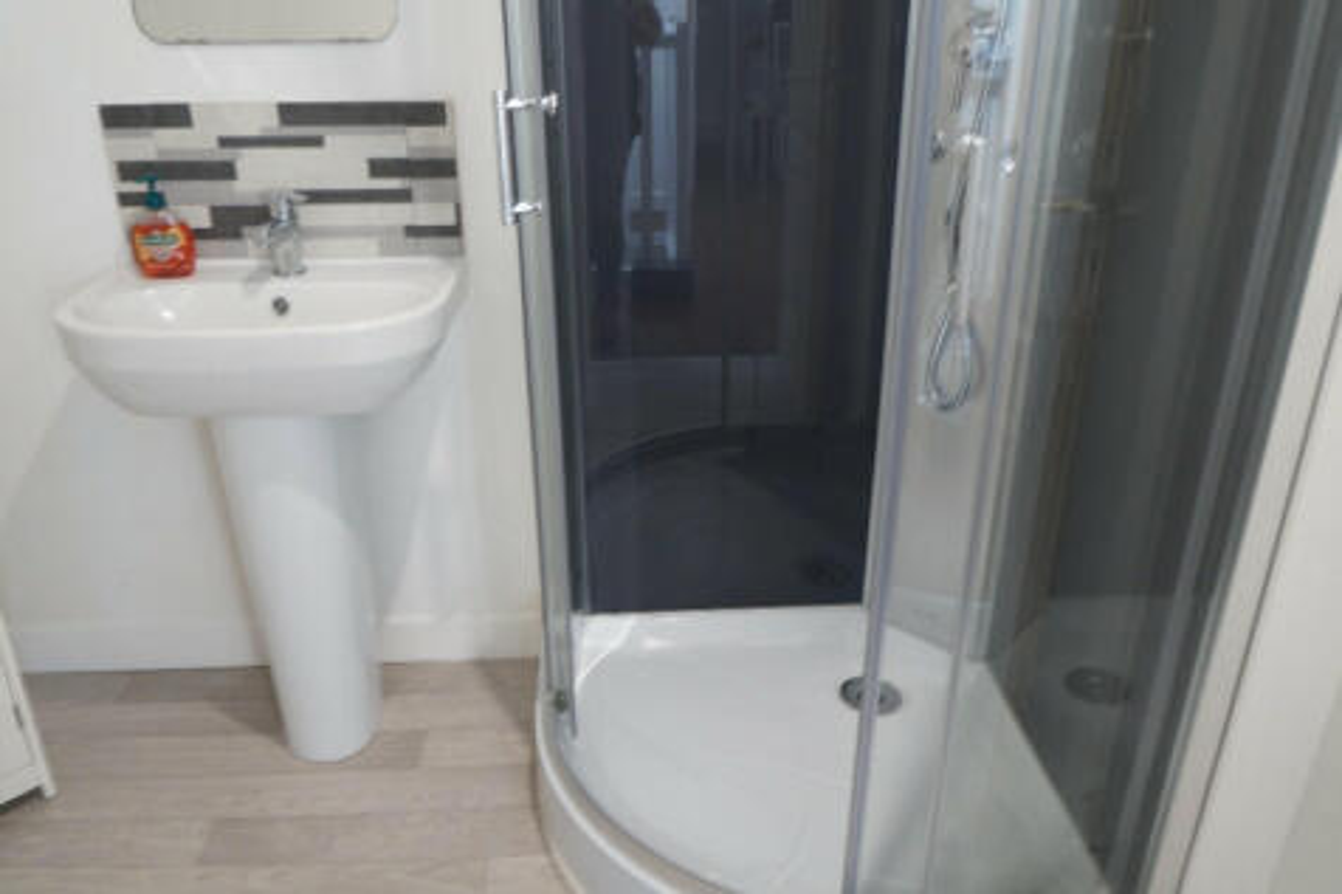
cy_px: 447
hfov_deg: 67.4
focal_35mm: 27
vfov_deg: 47.9
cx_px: 671
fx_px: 1006
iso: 200
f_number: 3.5
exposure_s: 1/10
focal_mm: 18
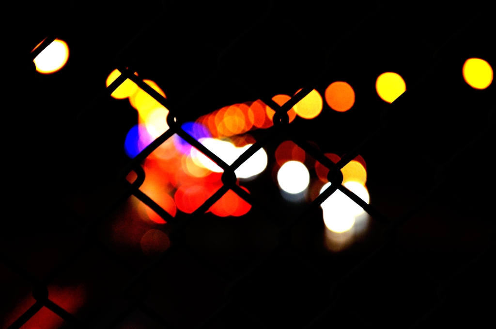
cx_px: 248
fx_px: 1279
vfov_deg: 14.6
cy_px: 164
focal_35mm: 93
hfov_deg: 22.0
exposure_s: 1/15
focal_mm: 62
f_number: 5.3
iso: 1600
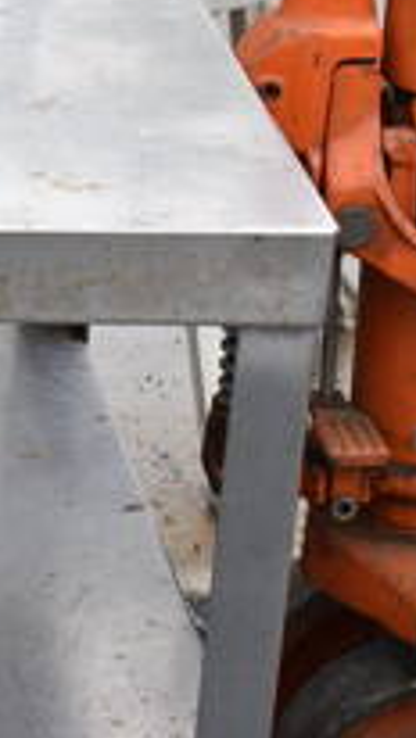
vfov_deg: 12.1
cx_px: -574
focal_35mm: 177
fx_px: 3468
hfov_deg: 6.5
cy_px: 502
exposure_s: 1/250
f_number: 6.3
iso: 200
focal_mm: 38
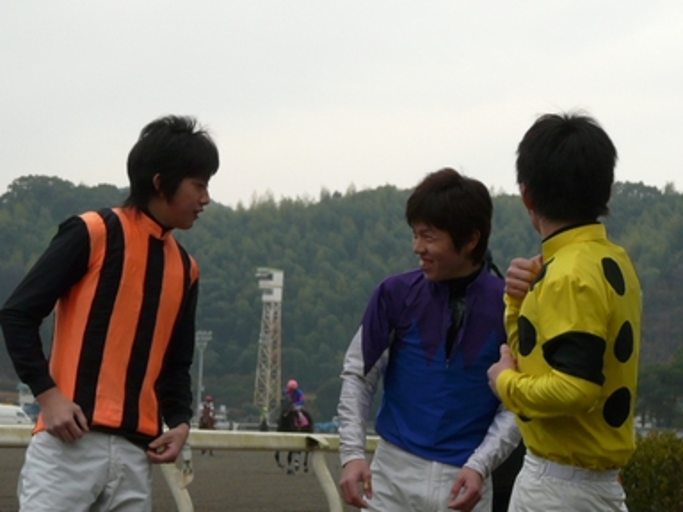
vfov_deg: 11.8
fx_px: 2486
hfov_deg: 15.6
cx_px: 342
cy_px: 256
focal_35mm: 126
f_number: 3.2
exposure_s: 1/320
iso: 100
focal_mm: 12.9
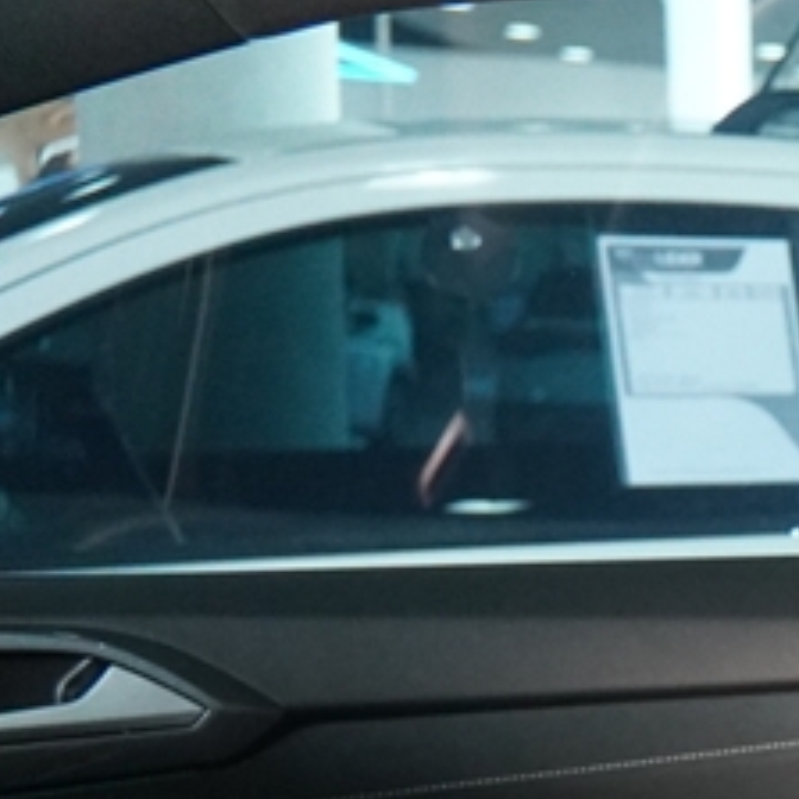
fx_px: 2584
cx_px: 1816
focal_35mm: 99
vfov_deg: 16.4
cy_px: 1104
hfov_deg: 13.6
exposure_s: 1/160
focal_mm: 17
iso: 2500
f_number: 2.8
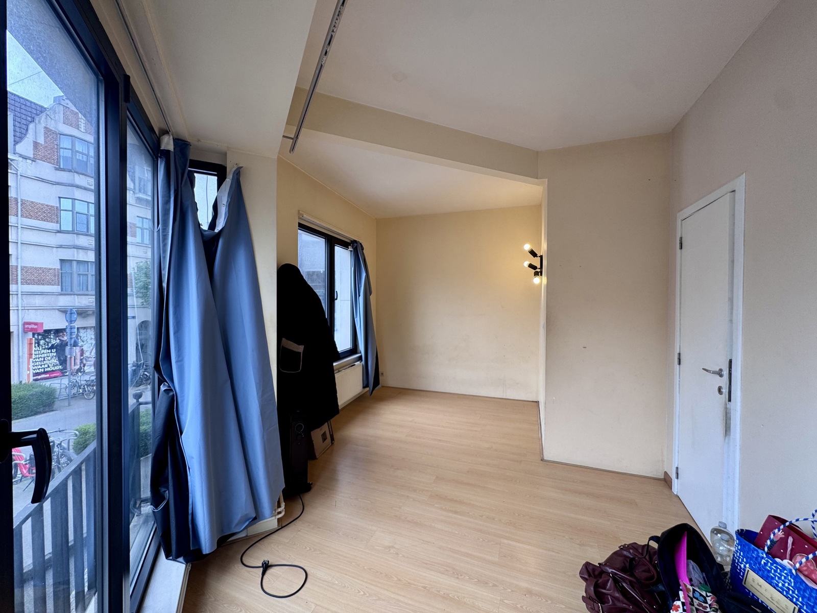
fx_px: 330
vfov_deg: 85.7
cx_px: 408
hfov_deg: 102.1
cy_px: 306
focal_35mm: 14
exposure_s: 1/99
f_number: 2.2
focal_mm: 2.22
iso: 64
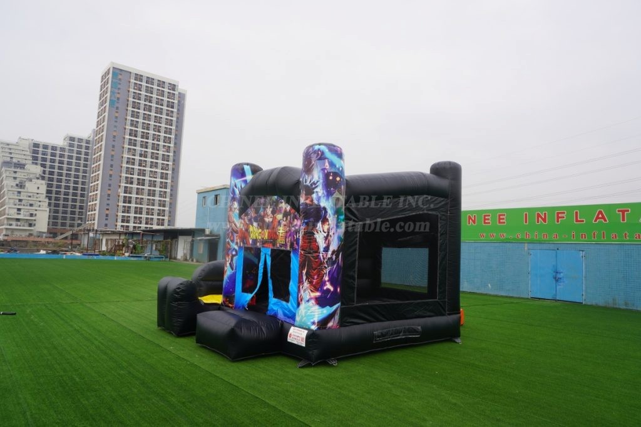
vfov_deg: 53.1
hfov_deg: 73.7
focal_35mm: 24
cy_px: 214
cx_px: 320
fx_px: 427
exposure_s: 1/125
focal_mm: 16
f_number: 9
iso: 100
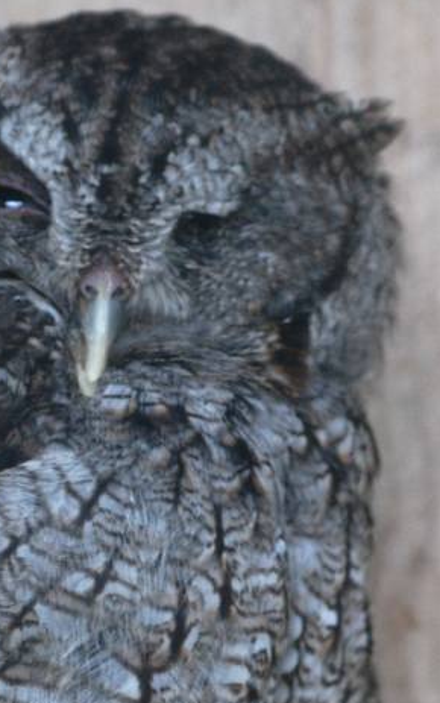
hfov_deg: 1.7
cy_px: 519
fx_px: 15191
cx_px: -5
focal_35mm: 793
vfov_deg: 2.6
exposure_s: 1/100
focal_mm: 150
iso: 400
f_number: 4.5
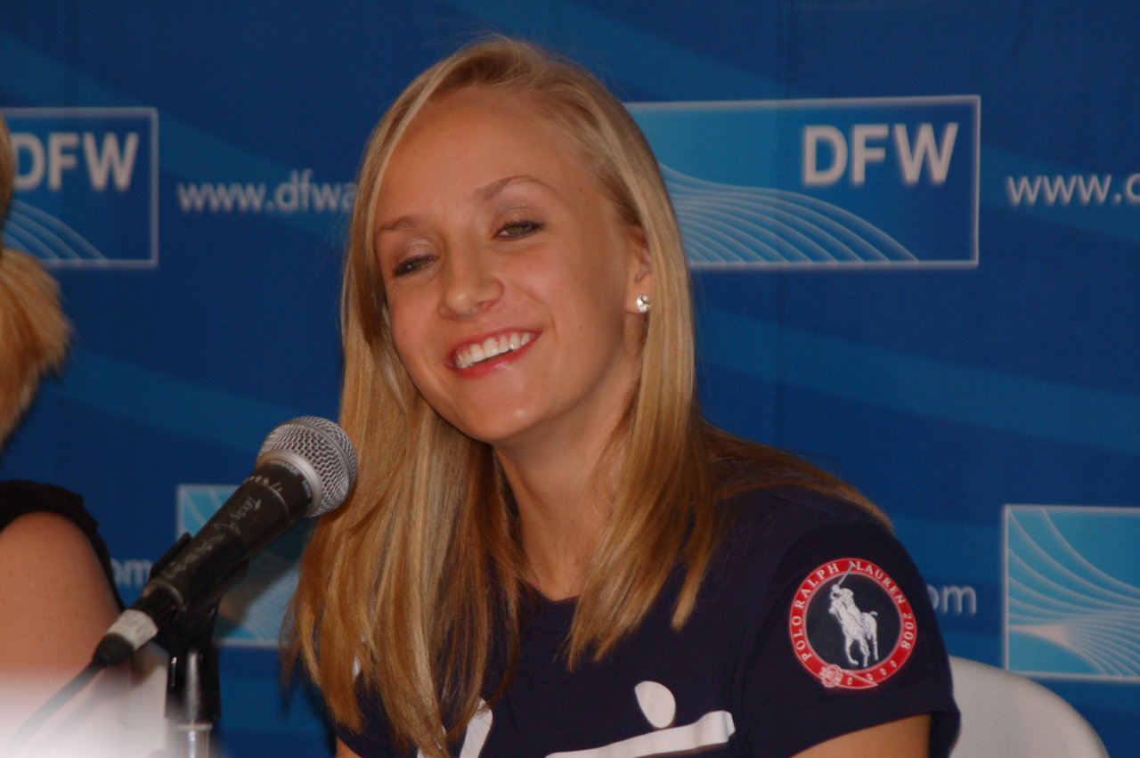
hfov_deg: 10.2
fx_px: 6407
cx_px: 570
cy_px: 379
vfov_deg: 6.8
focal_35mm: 202
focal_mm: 135
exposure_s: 1/60
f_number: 6
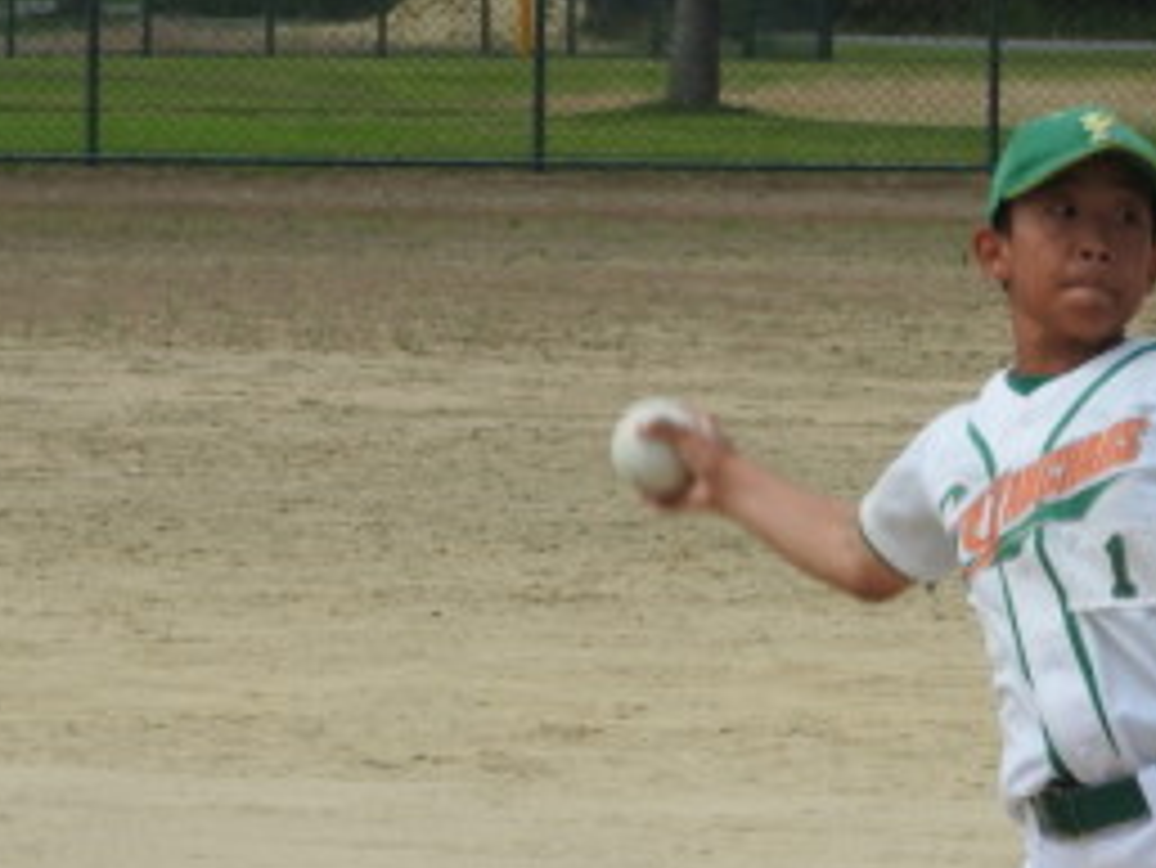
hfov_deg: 3.9
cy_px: 859
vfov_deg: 2.9
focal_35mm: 513
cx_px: 846
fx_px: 17140
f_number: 5.3
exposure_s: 1/800
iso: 100
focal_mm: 39.4
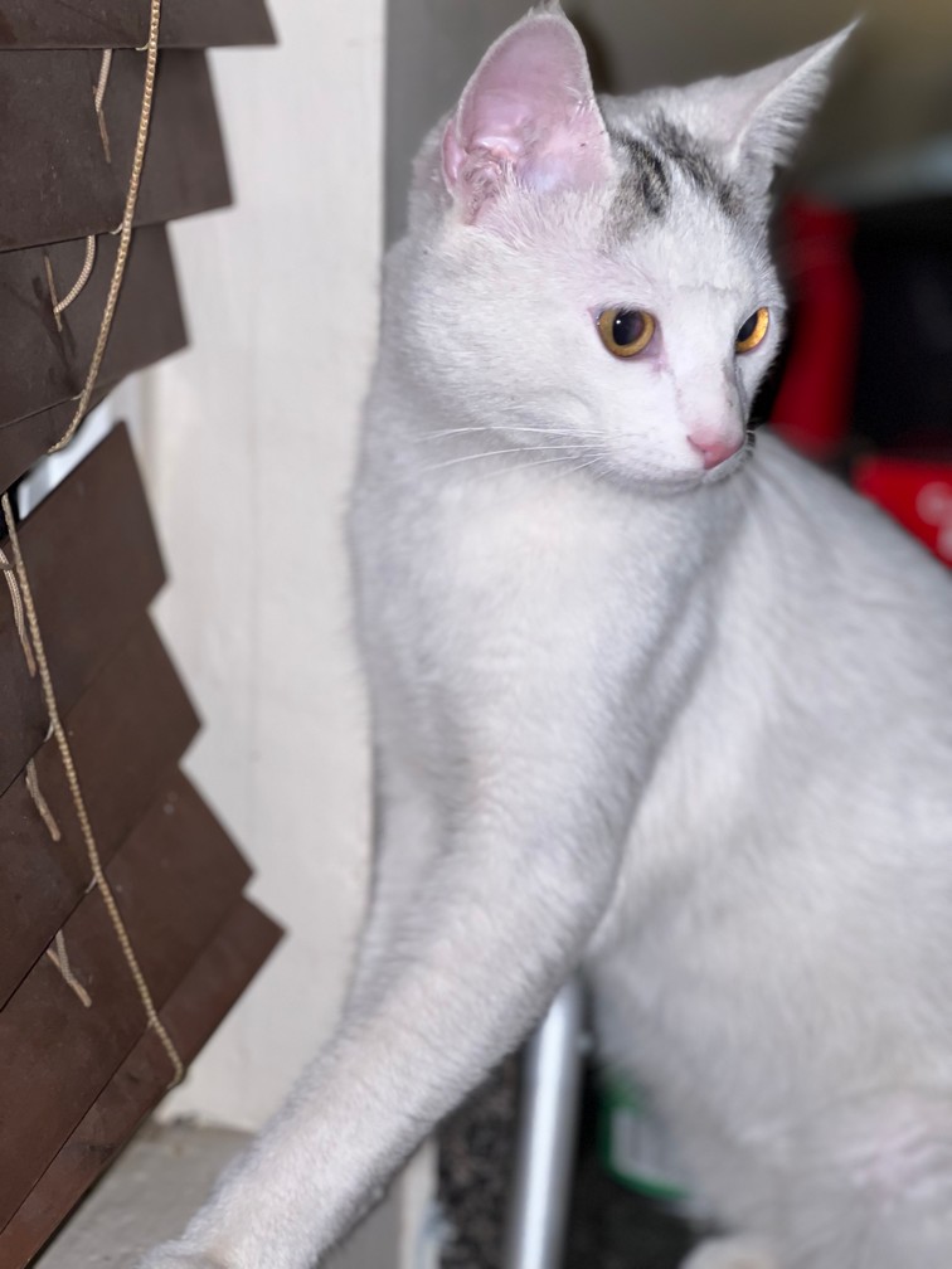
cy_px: 634
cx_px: 476
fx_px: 2824
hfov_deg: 19.1
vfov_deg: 25.3
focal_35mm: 77
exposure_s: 1/34
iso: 64
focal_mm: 9
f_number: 2.8
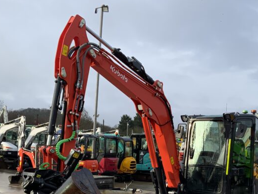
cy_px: 162
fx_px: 425
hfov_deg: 33.5
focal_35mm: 57
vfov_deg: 25.1
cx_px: 168
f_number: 1.8
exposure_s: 1/657
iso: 16
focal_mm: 3
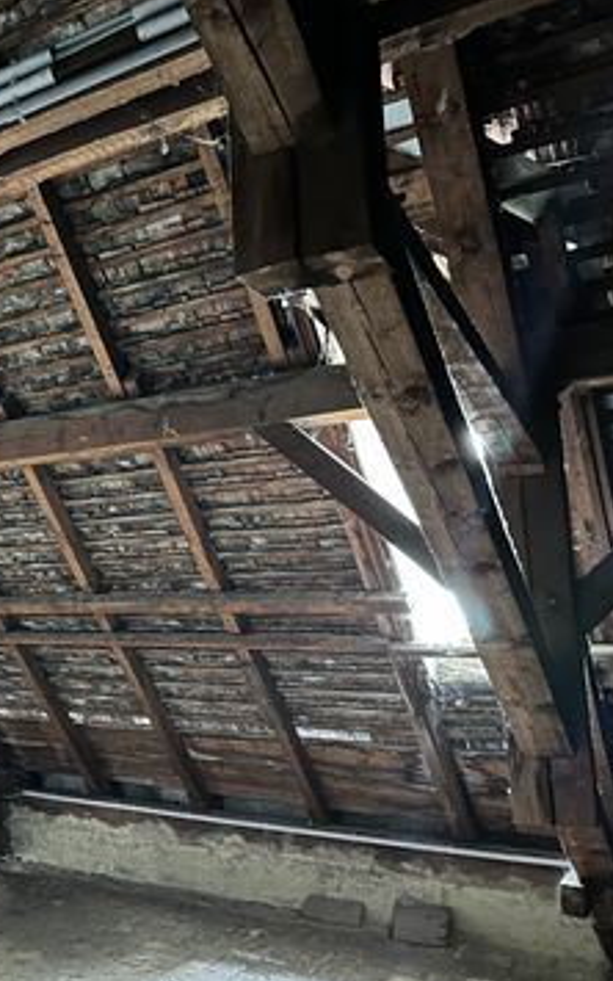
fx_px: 935
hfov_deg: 33.5
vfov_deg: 55.3
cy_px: 484
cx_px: 14
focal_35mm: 35
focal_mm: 6.86
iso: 1250
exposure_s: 1/16
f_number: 1.78
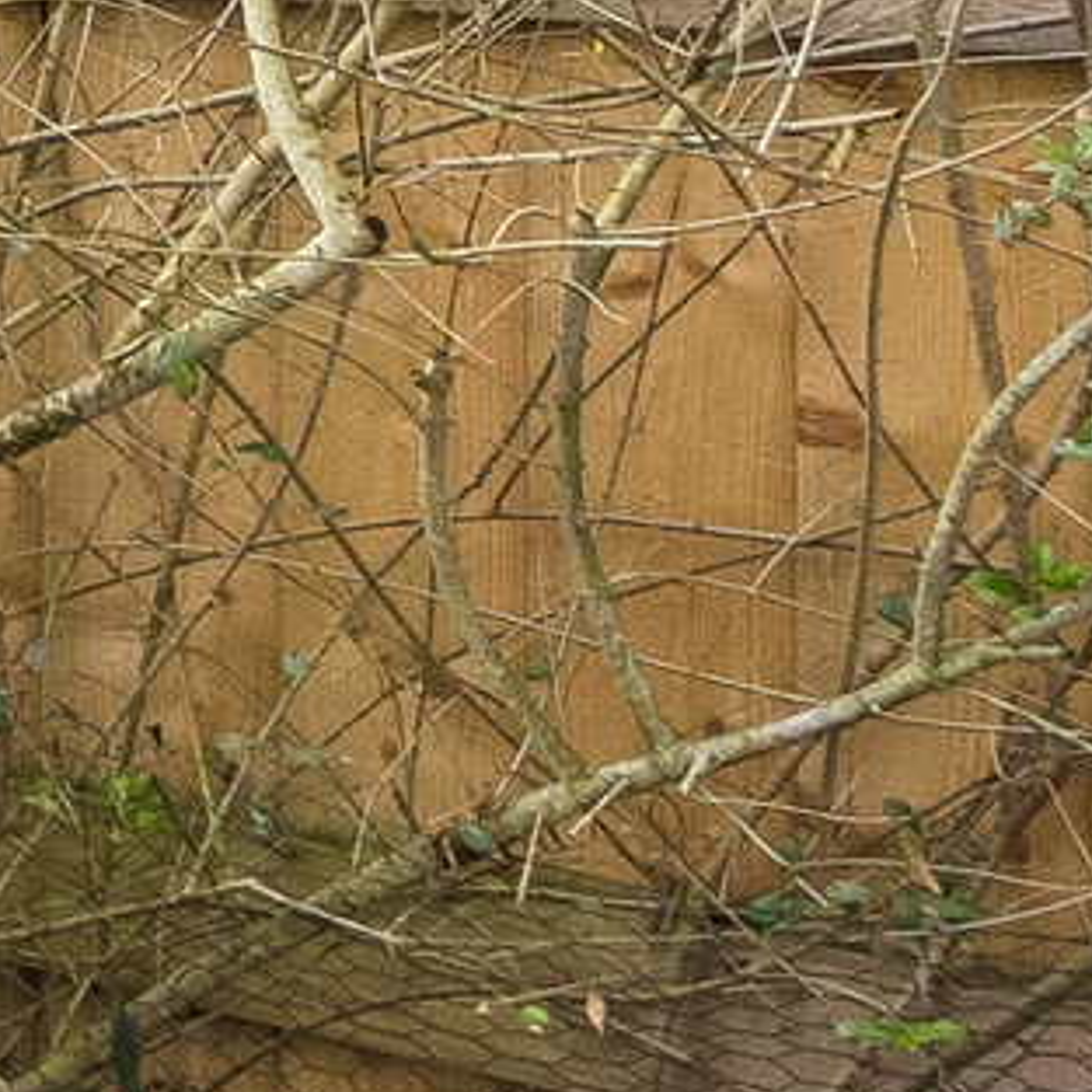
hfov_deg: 7.9
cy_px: -199
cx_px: -3430
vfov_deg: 14.8
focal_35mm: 114
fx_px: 4069
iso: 640
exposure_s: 1/125
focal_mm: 14
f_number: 13
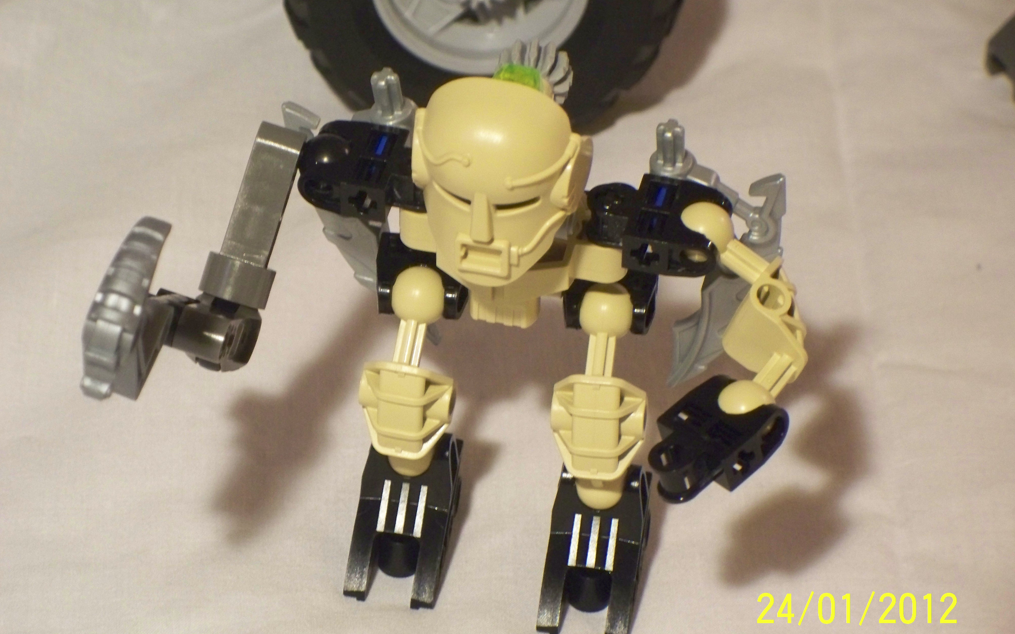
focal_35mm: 191
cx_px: 507
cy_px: 322
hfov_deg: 11.0
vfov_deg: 6.9
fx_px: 5283
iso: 400
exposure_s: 1/6
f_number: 5.1
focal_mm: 37.7
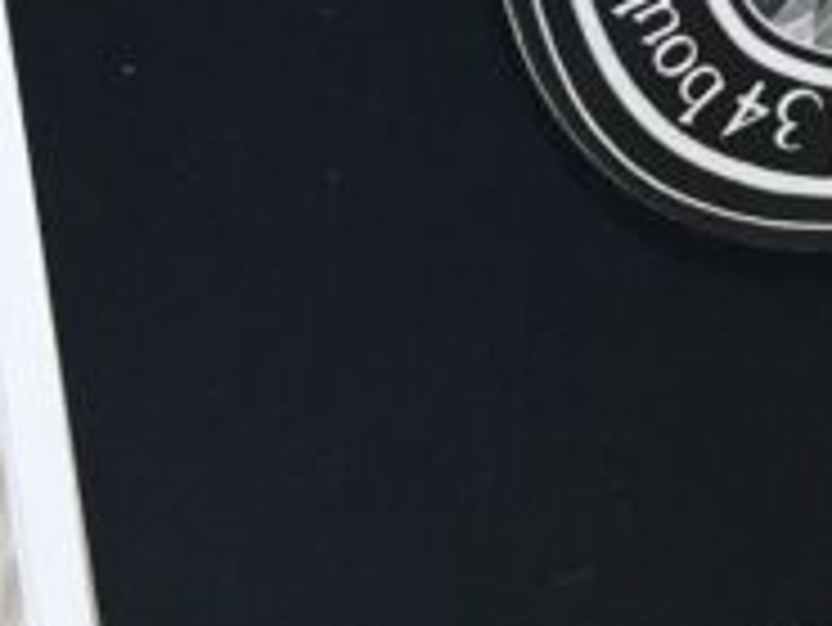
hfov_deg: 13.1
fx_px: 3463
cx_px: 1178
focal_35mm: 144
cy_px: -279
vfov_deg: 10.0
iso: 100
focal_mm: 5.7
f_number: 1.5
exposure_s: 1/100
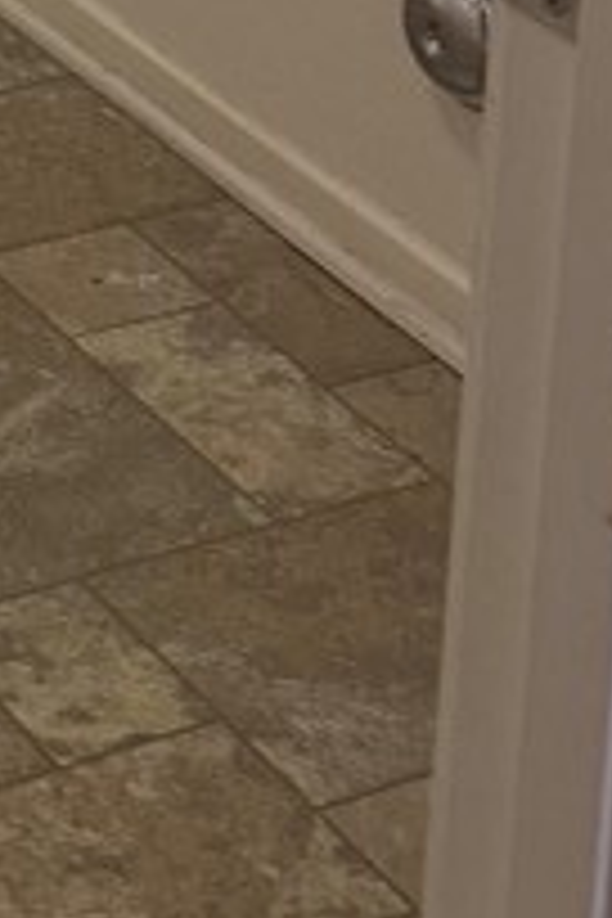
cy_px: -1197
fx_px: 3187
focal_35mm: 125
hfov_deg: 9.4
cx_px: -1012
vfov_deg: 13.0
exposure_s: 1/60
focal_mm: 6.76
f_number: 1.78
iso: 160
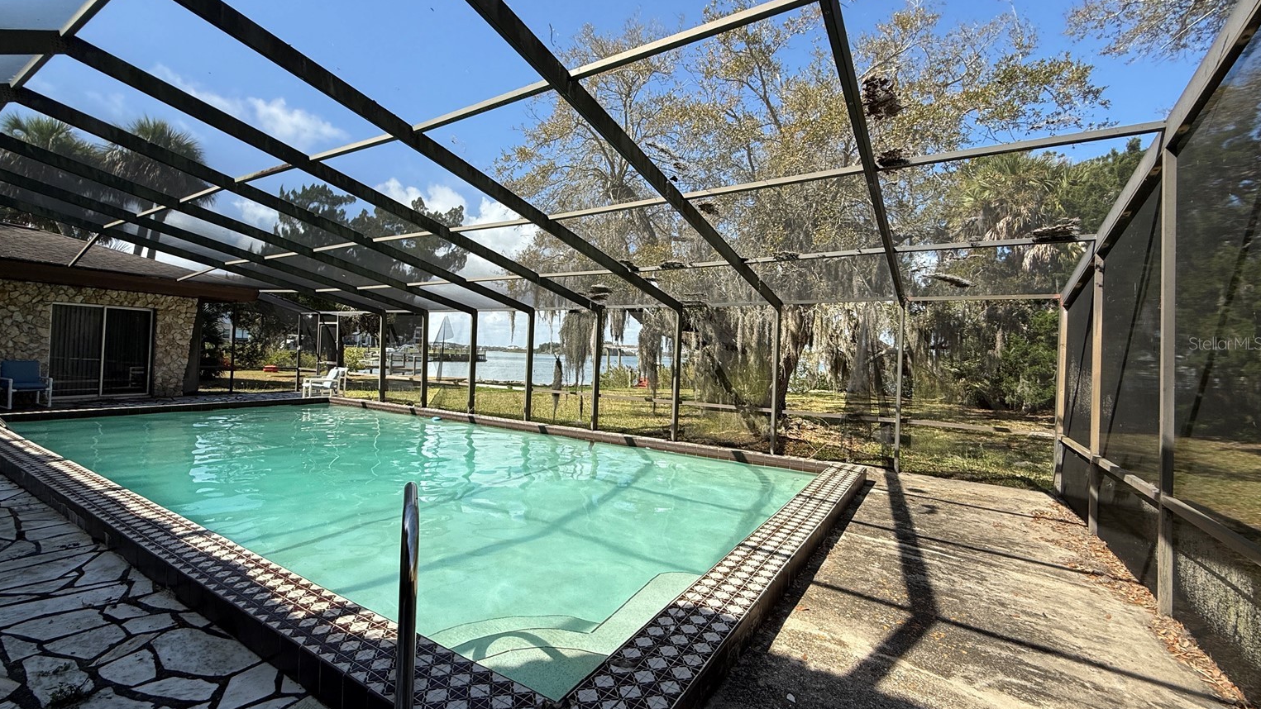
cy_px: 343
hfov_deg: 99.3
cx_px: 605
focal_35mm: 16
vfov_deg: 67.1
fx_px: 535
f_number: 2.2
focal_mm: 2.22
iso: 50
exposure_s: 1/1033
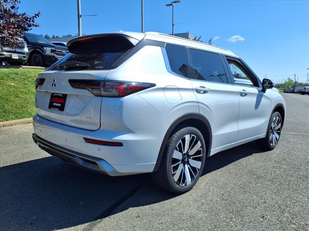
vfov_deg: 51.4
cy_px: 116
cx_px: 154
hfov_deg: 65.3
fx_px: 241
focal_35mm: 27
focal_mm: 3.58
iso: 40
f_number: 1.9
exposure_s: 1/2500
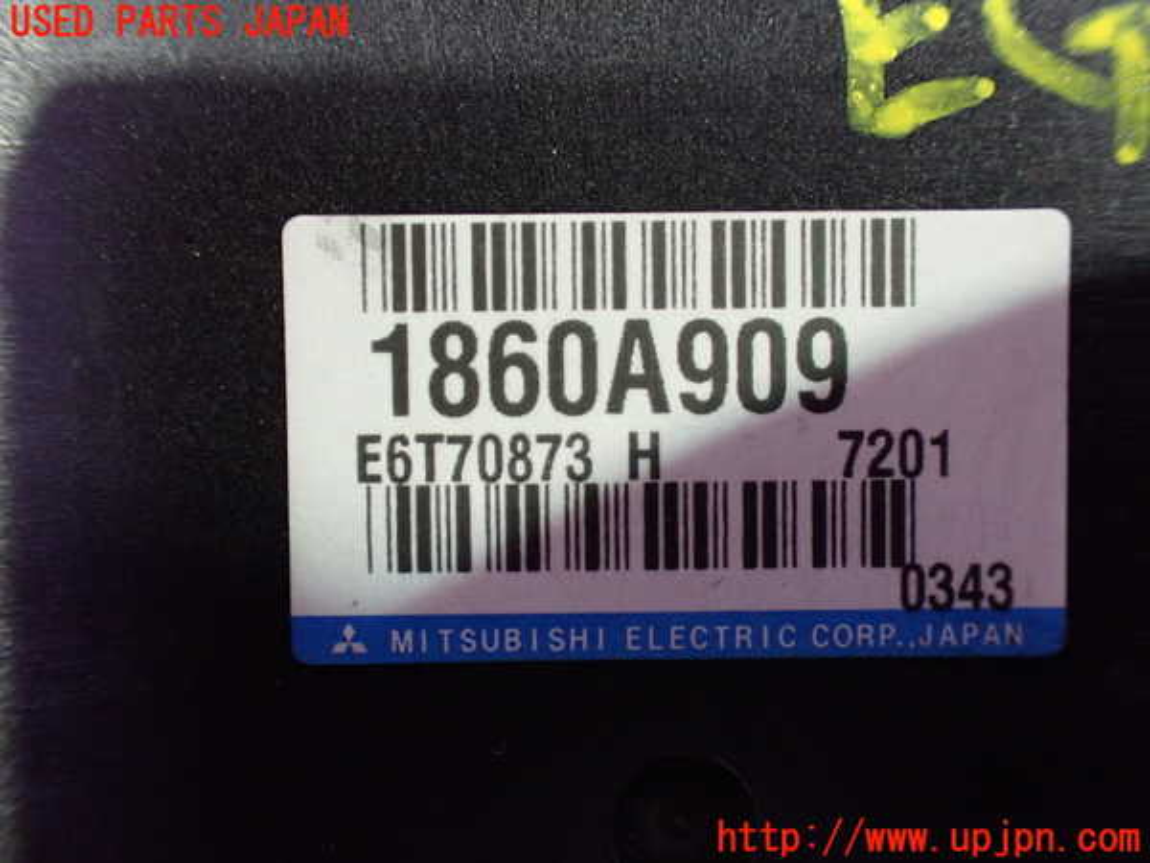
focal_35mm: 30
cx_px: 575
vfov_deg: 46.8
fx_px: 997
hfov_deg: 60.0
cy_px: 432
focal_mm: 5.4
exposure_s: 1/40
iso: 800
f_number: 2.3
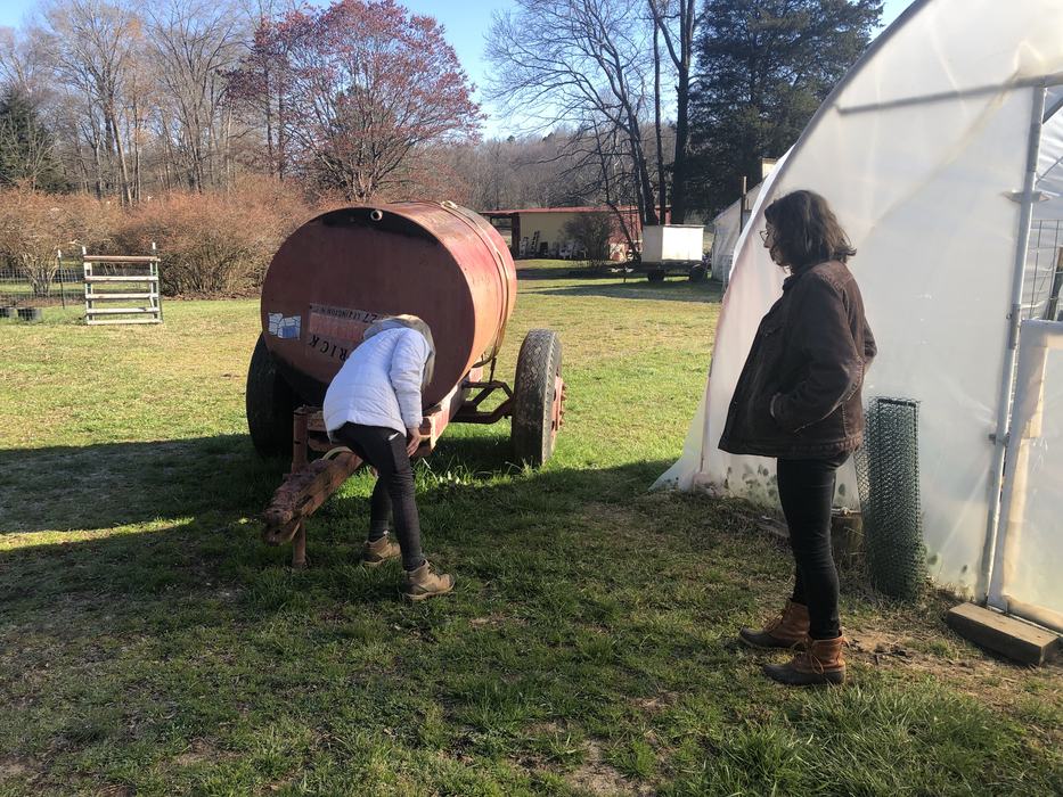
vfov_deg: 49.8
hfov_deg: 63.4
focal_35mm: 28
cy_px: 398
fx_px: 860
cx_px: 532
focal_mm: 3.99
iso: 20
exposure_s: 1/565
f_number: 1.8
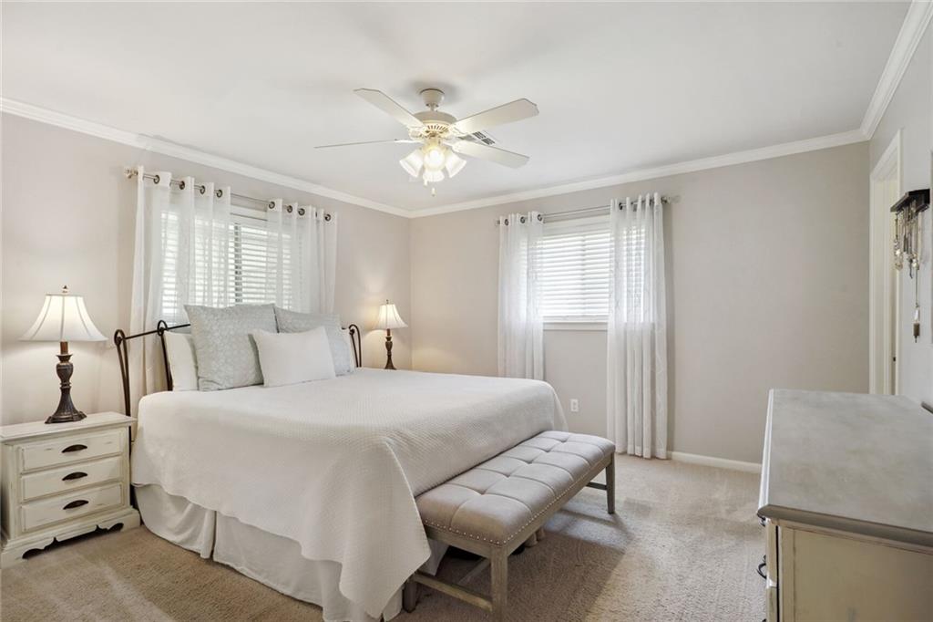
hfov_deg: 93.3
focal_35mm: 17
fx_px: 440
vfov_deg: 70.4
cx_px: 466
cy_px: 311
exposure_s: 1/25
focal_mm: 17
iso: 800
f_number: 11
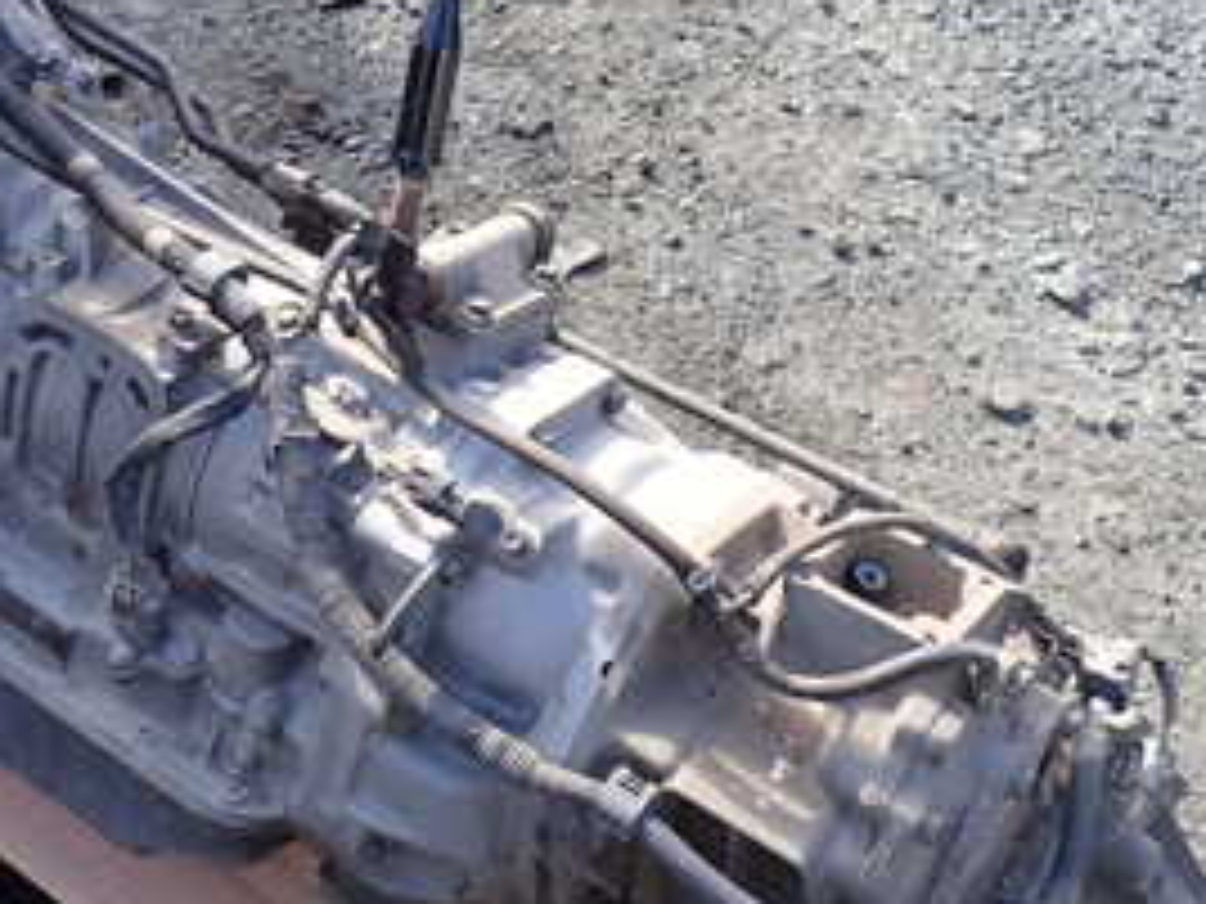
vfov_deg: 25.6
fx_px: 1951
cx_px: 122
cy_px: 162
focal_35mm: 56
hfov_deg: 32.6
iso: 100
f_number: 2.8
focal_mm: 4.5
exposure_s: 1/200
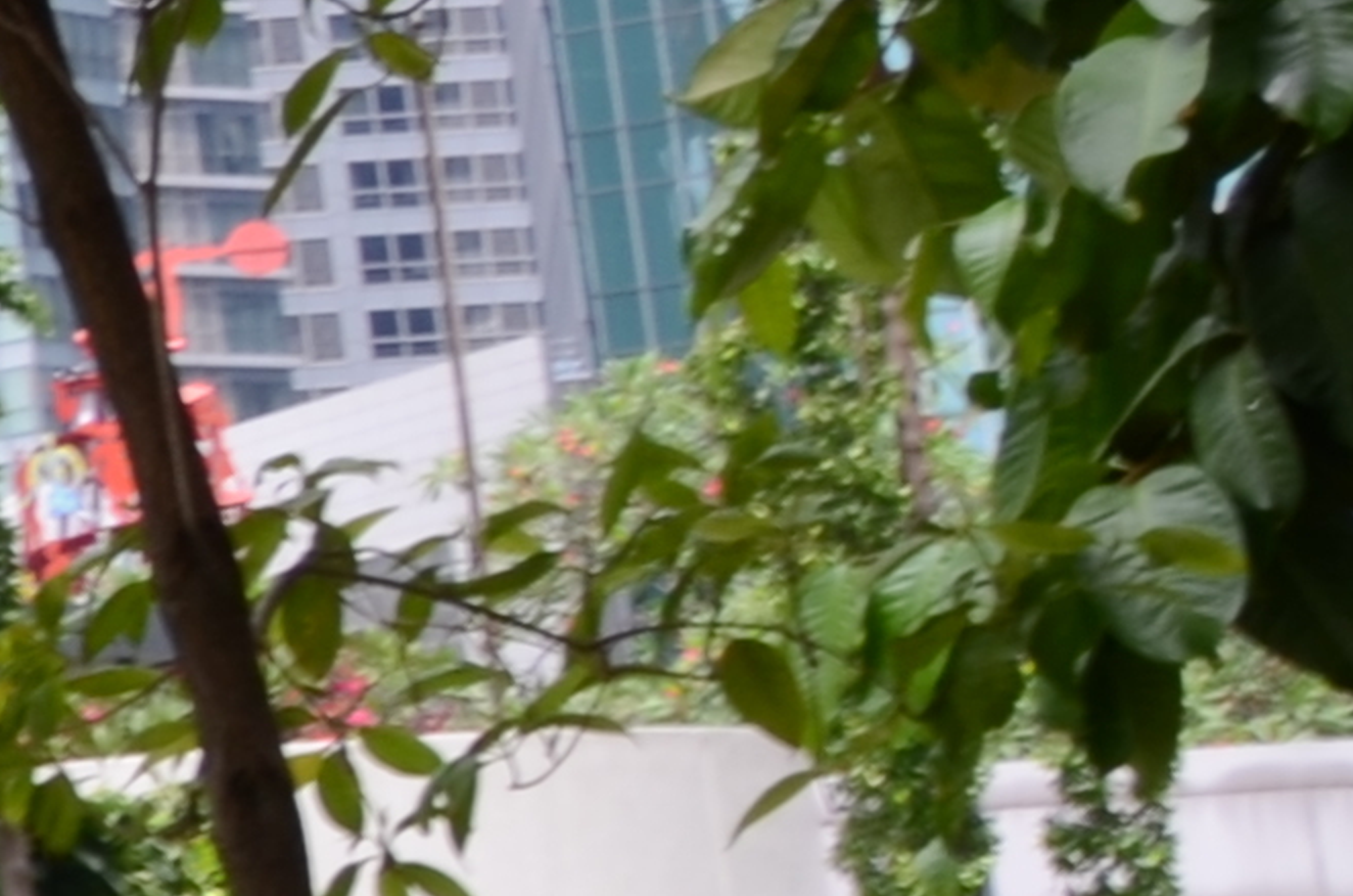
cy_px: -10
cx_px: -3595
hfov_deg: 7.8
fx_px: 7536
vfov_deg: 6.8
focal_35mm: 201
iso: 100
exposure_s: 1/13
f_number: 14
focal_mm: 18
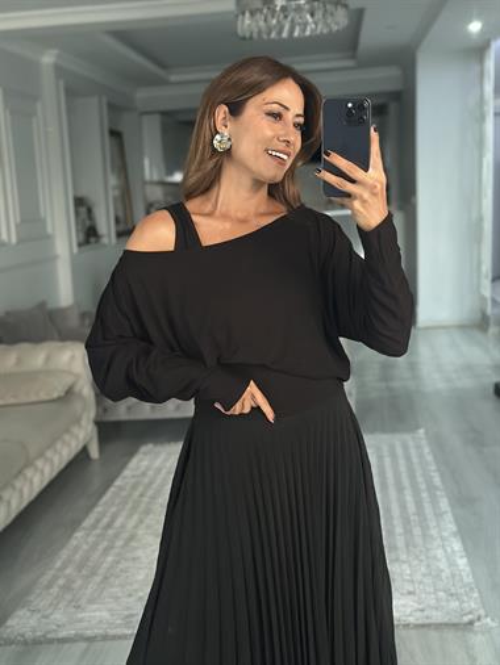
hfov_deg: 30.3
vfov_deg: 39.6
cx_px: 250
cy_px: 332
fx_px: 924
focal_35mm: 48
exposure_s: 1/40
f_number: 1.78
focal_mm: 6.86
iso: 500
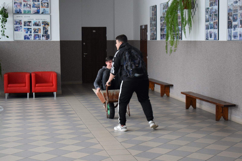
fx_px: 464
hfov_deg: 29.2
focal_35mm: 69
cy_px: 80
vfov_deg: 19.7
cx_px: 121
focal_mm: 46
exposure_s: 1/160
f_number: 5.3
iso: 3200
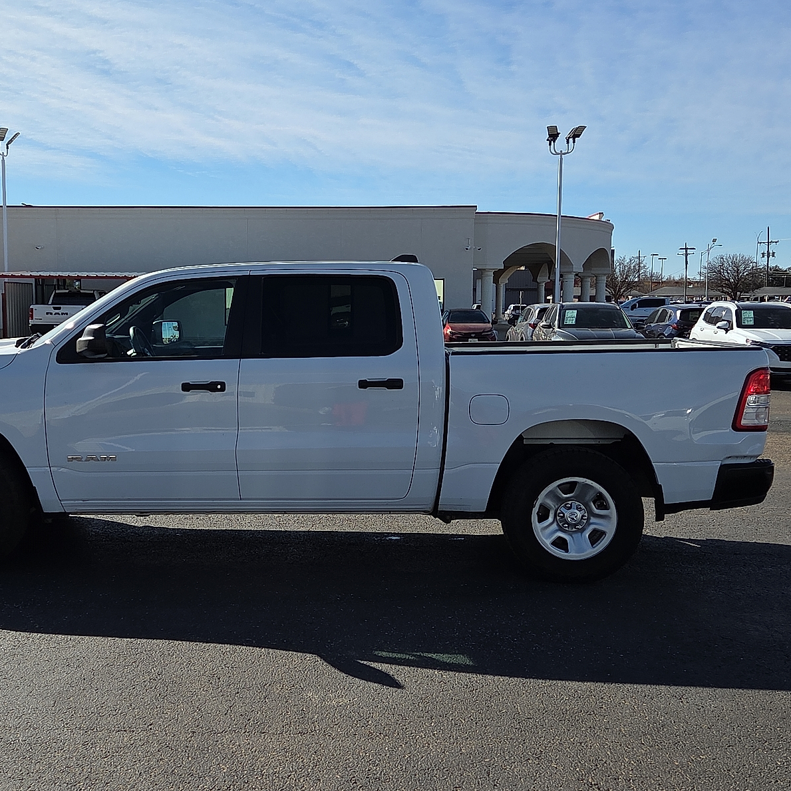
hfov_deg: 38.1
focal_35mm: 44
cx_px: 305
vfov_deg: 38.3
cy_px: 397
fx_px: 1138
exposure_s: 1/10000
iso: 76
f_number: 1.8
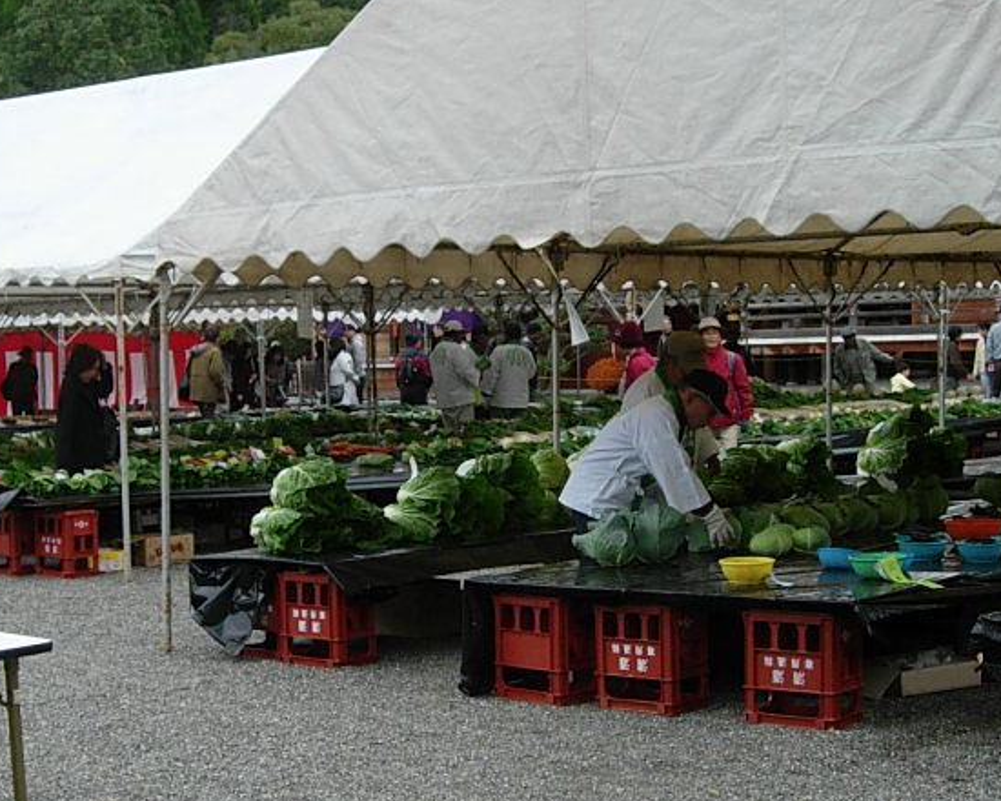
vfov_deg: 22.1
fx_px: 2044
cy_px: 506
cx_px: 439
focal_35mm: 69
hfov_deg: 27.5
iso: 64
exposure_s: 1/304
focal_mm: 7.8
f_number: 2.8
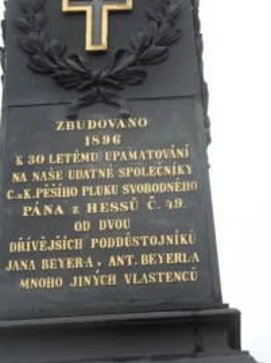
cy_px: 196
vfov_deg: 12.7
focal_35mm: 156
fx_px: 1632
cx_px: 132
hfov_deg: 9.5
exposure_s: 1/640
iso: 400
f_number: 4.8
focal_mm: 21.5
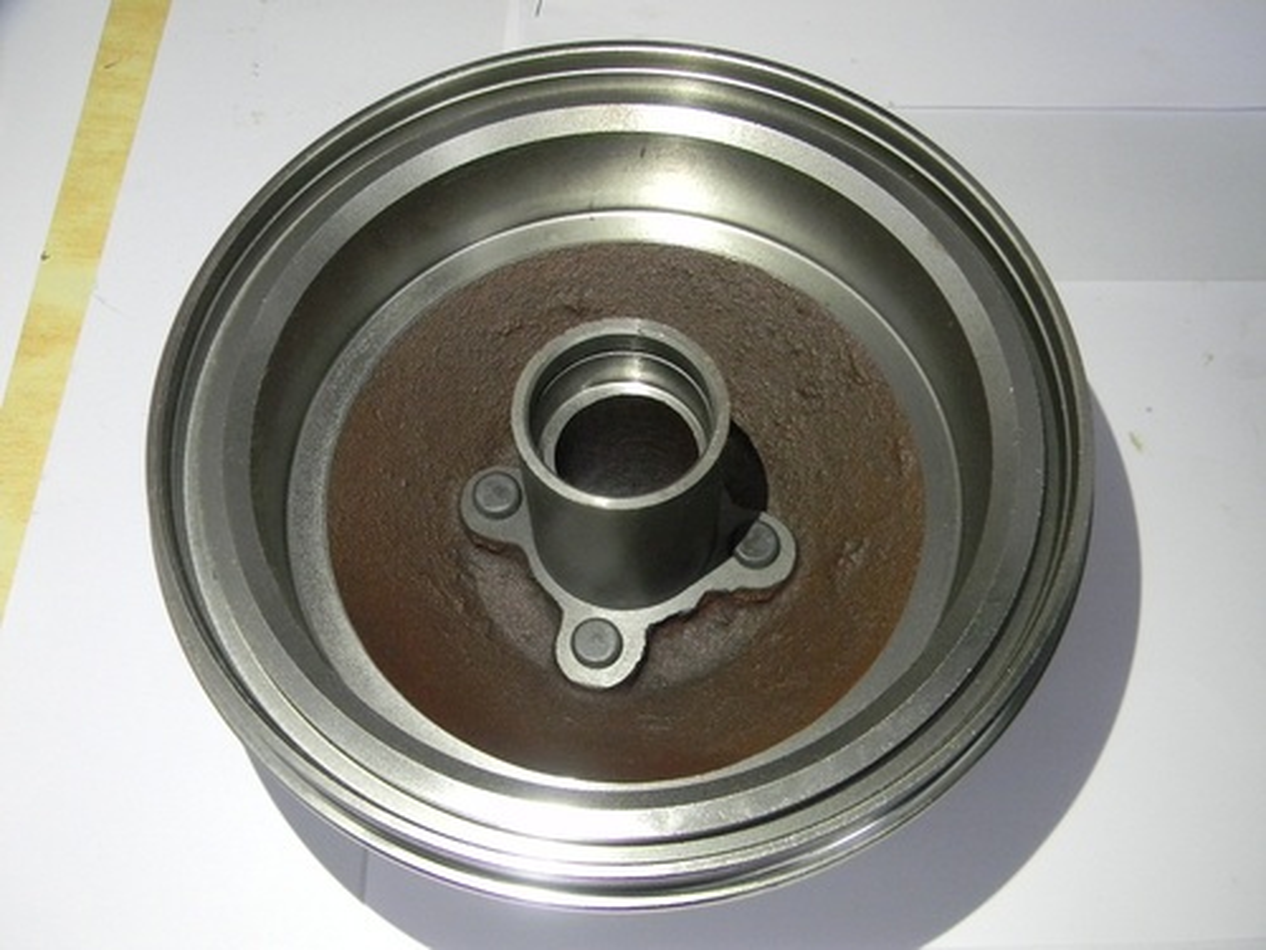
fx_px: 1317
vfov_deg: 39.7
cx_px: 633
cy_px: 475
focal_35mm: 36
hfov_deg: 51.4
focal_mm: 6.4
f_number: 3.7
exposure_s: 1/13.5
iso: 400
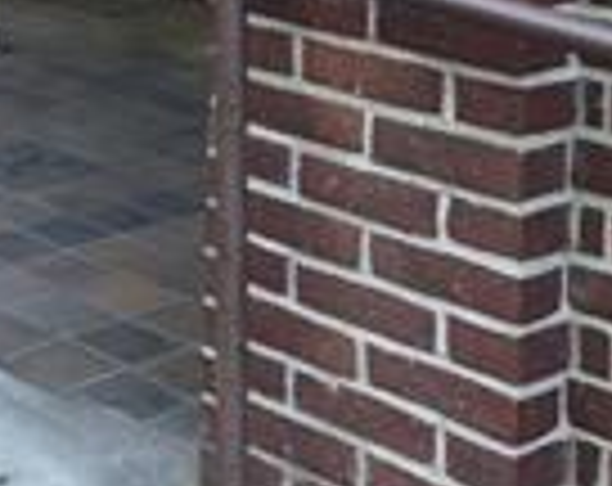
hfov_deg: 18.1
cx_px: -180
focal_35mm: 99
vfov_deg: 13.9
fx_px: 1788
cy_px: -369
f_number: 9
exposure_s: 1/10
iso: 100
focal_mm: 22
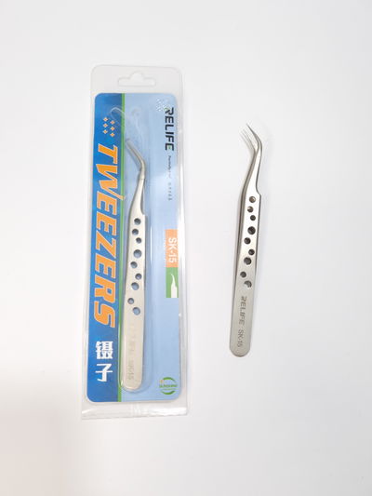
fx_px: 372
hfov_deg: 53.1
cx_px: 186
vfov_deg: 67.3
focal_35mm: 26
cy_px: 248
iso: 50
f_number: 1.8
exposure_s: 1/30
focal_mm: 5.4
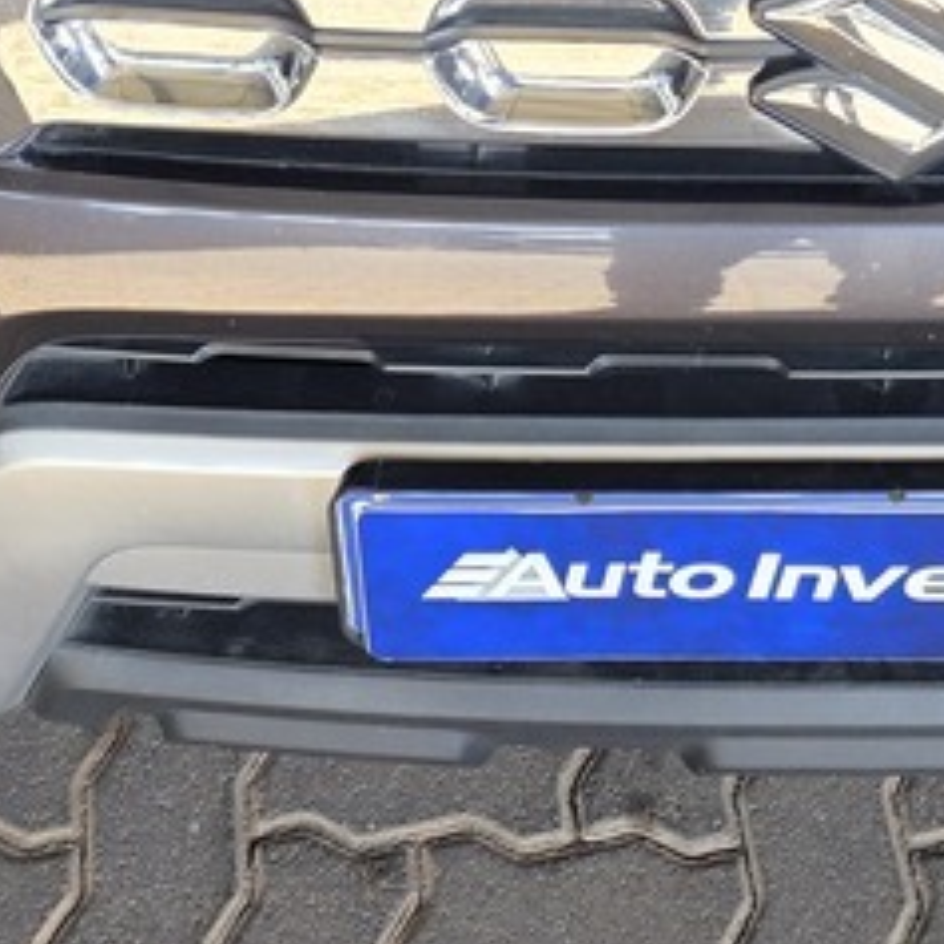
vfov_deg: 17.3
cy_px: -574
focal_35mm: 88
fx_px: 2715
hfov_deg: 19.4
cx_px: 848
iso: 80
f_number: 1.7
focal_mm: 6.25
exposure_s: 1/180
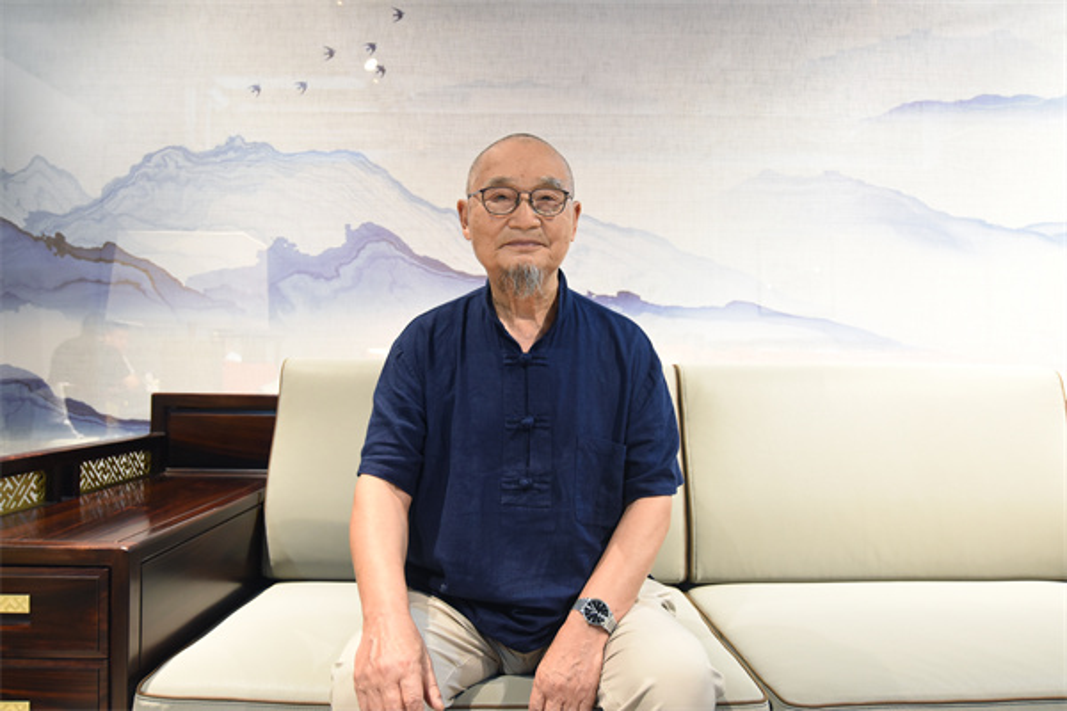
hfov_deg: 69.4
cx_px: 534
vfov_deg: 49.6
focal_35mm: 26
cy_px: 356
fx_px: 771
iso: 2000
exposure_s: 1/60
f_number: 4.2
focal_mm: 26
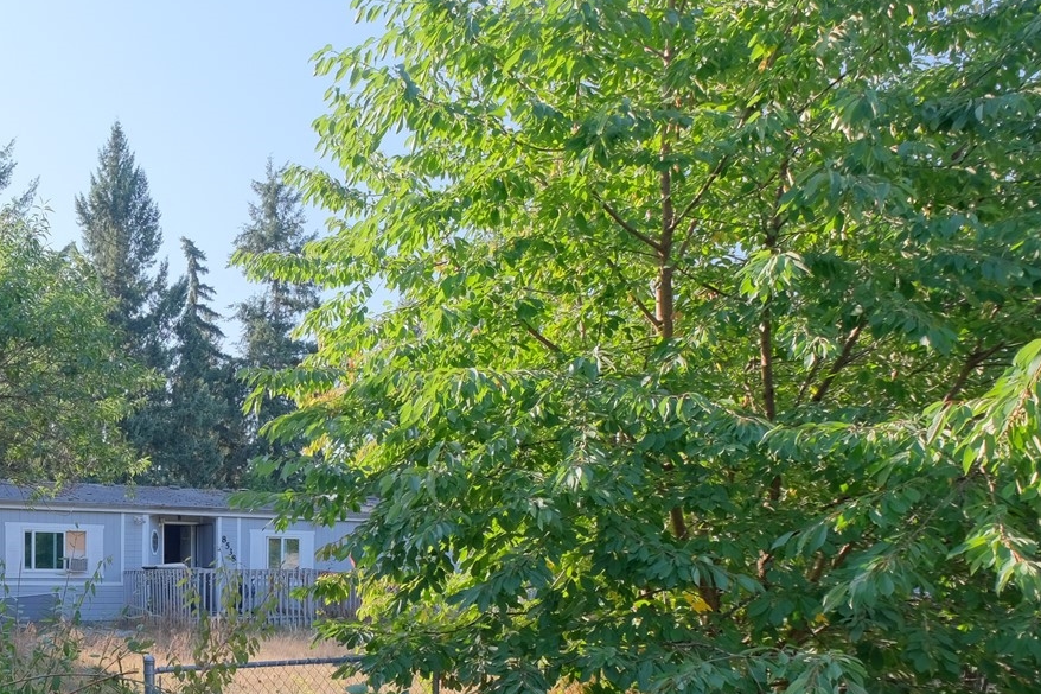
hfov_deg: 54.9
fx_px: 838
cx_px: 95
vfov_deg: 41.6
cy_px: 617
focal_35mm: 29
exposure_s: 1/110
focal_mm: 10
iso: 160
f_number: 4
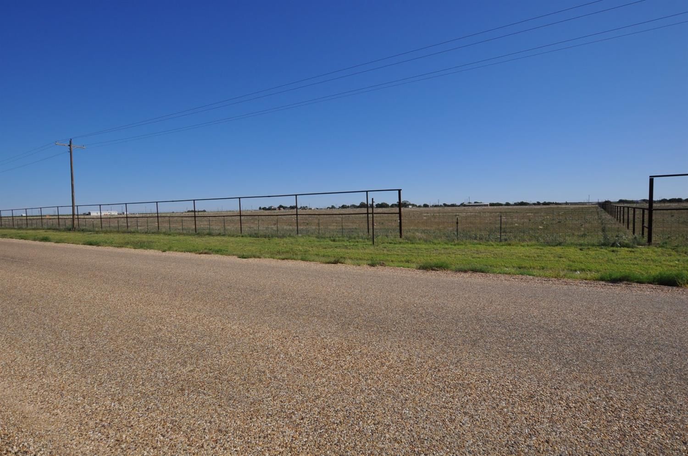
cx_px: 344
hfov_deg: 85.5
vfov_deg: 63.0
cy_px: 228
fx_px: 372
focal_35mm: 20
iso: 200
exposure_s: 1/500
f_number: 11
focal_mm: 13
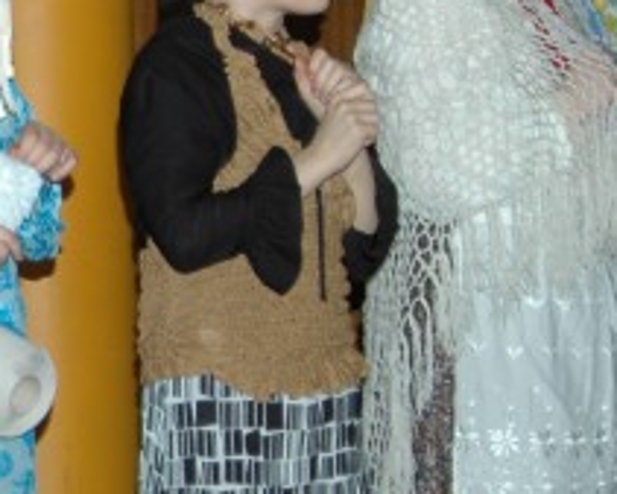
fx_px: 2338
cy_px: 294
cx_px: -266
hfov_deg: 14.2
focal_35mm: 128
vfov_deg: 12.1
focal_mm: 24
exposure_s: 1/60
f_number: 3.5
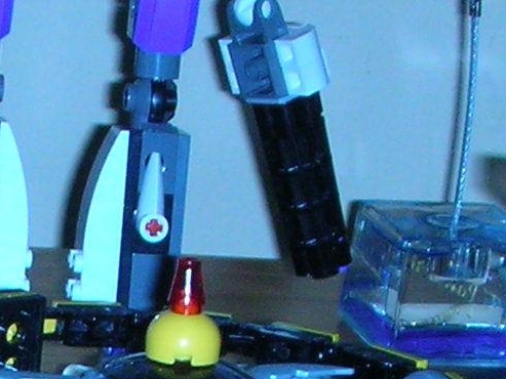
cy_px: 738
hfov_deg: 9.6
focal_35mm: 200
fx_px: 2924
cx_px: -229
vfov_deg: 7.2
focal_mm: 5.8
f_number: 3
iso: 50
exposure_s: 1/60.1
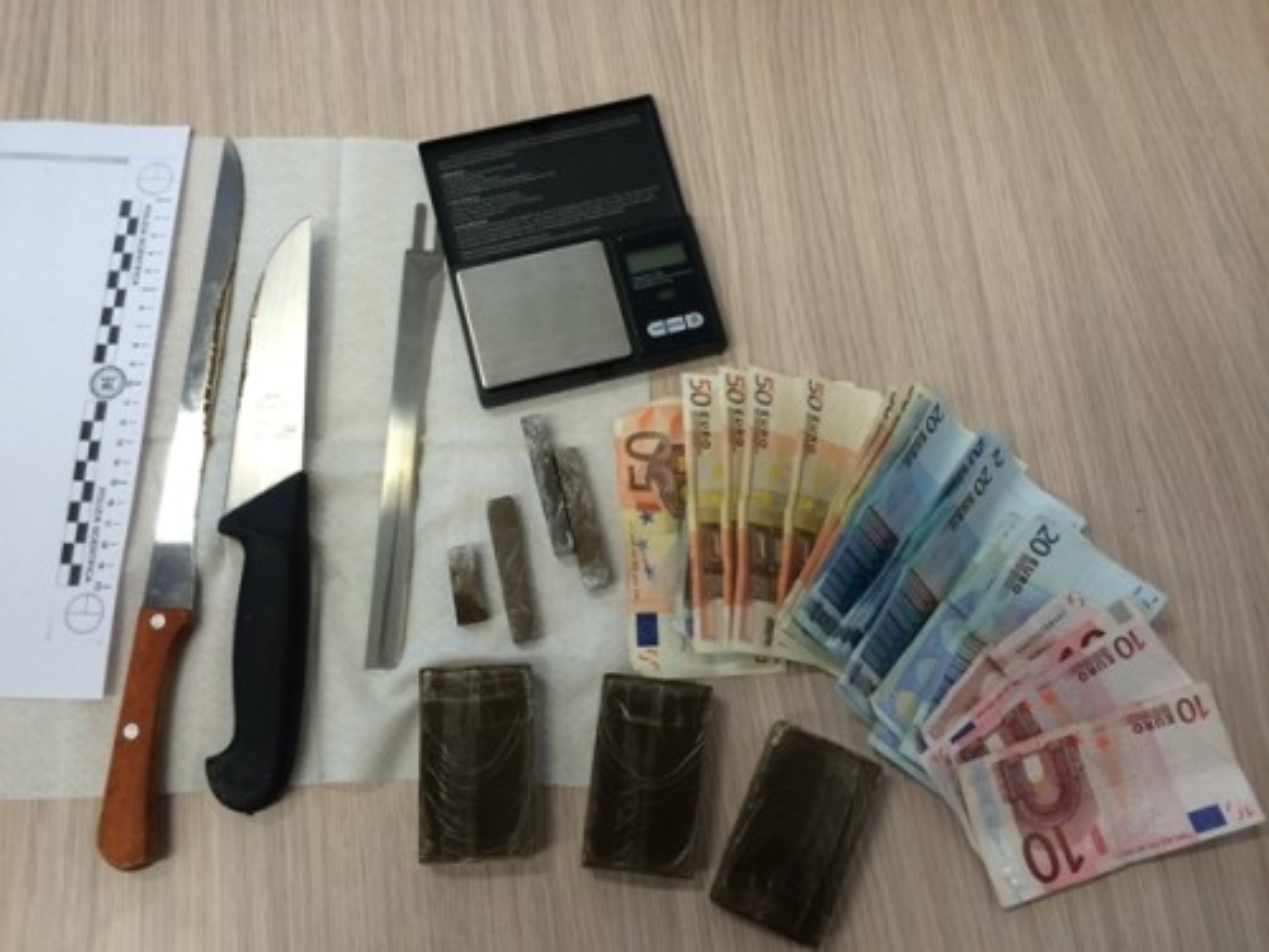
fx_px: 1100
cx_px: 634
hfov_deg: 60.0
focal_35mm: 30
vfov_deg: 46.8
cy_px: 476
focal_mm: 4.12
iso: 64
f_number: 2.2
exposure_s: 1/33
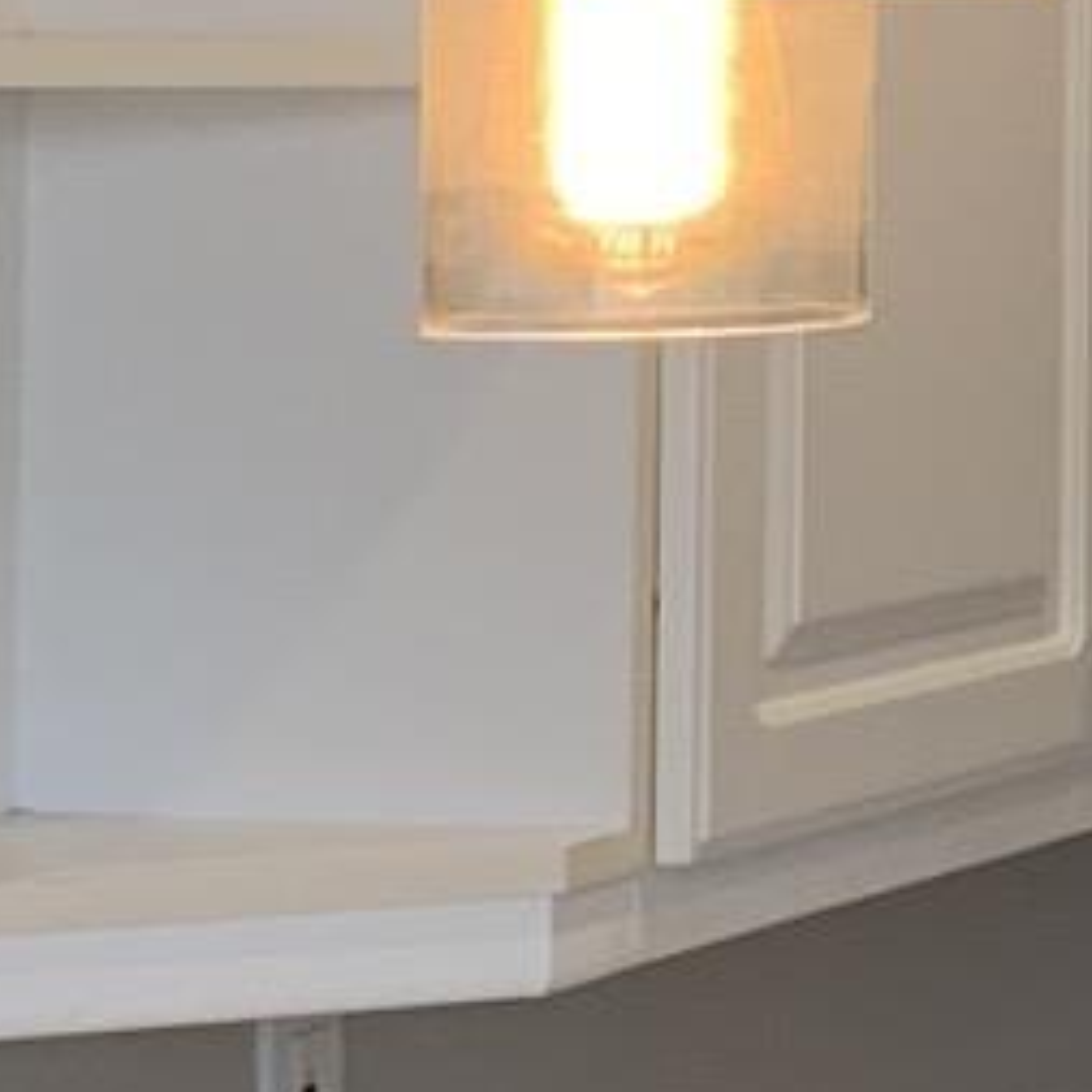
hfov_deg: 8.6
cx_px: 2521
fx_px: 6638
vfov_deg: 9.3
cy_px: -125
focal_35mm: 186
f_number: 1.8
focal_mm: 4.25
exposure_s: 1/60
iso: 100
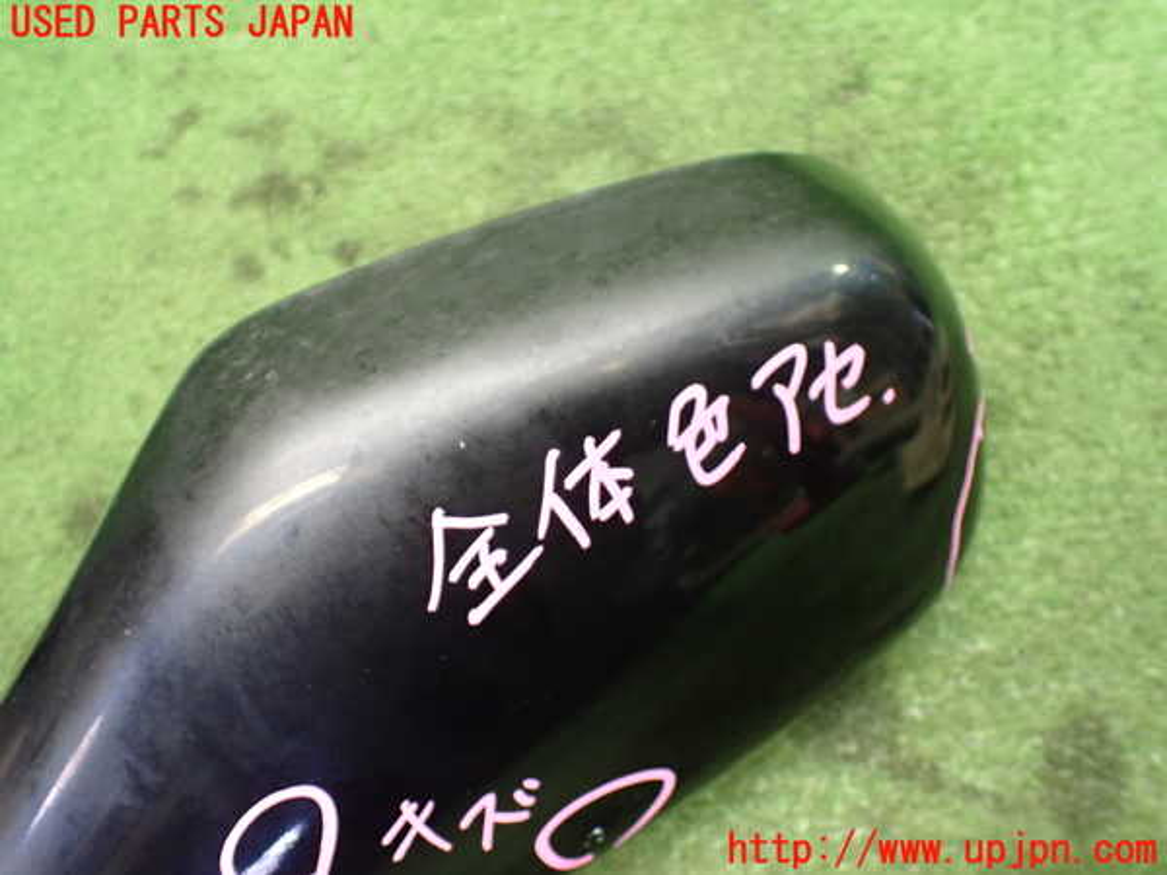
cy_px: 438
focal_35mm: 30
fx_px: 1011
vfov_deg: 46.8
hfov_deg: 60.0
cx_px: 584
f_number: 2.3
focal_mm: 5.4
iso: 800
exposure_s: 1/50
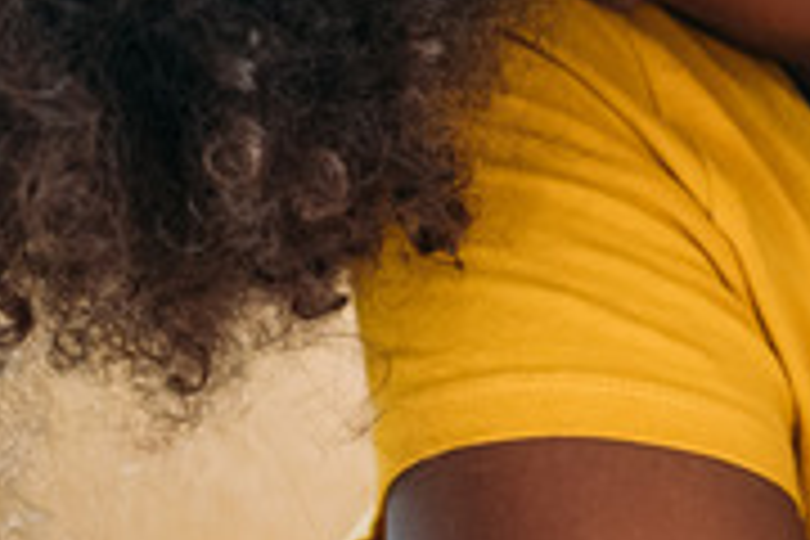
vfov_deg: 9.0
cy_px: 288
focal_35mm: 152
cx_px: 1562
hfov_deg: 12.1
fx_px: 3420
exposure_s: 1/250
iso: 4000
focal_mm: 35
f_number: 3.2
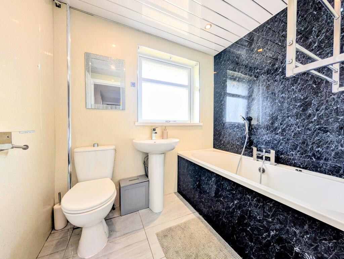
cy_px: 130
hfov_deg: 110.5
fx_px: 119
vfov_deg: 94.6
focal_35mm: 12
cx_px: 172
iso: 95
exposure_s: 1/200
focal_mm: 2.02
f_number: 1.7
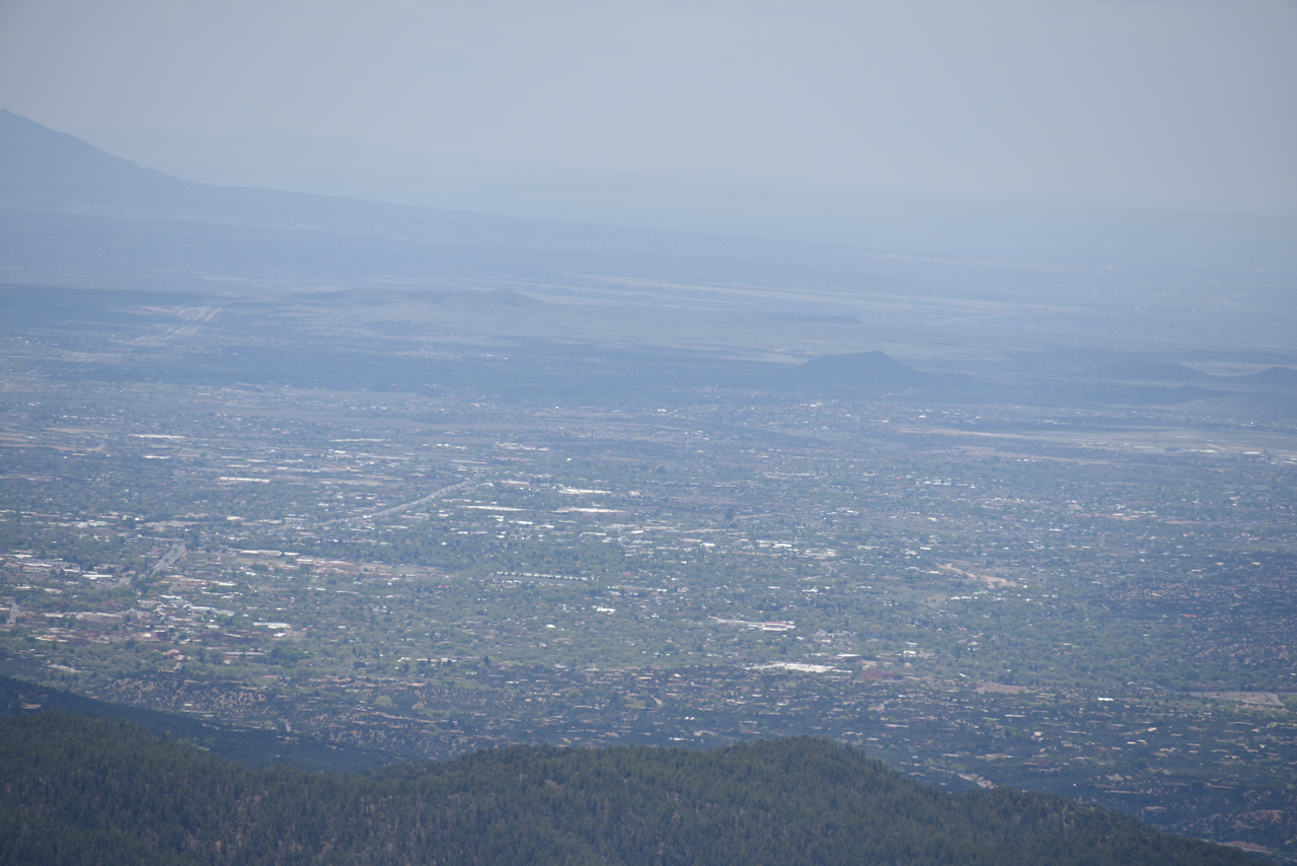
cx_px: 648
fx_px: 10810
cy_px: 433
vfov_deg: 4.6
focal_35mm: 300
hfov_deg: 6.9
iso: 100
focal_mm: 300
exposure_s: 1/640
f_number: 8
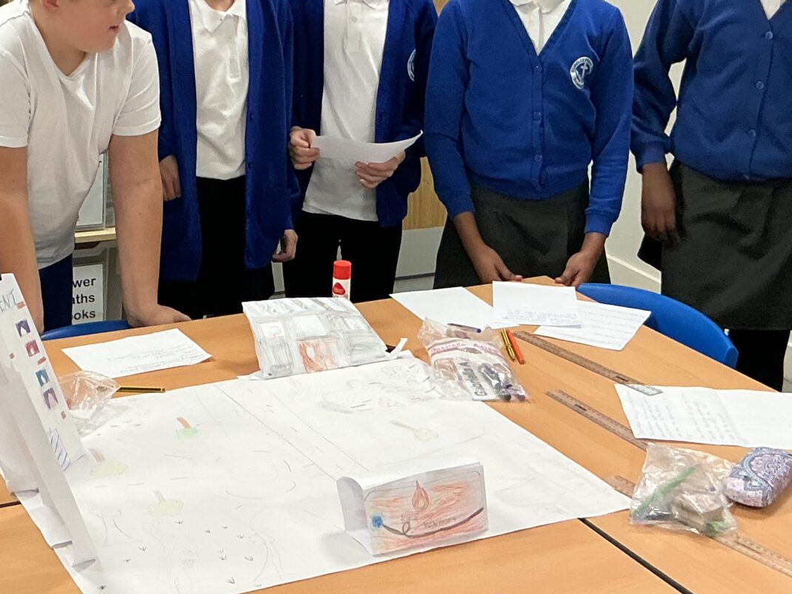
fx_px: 1579
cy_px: 153
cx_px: 219
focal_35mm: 69
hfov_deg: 27.8
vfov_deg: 21.1
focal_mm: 3
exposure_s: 1/60
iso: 80
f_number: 1.8
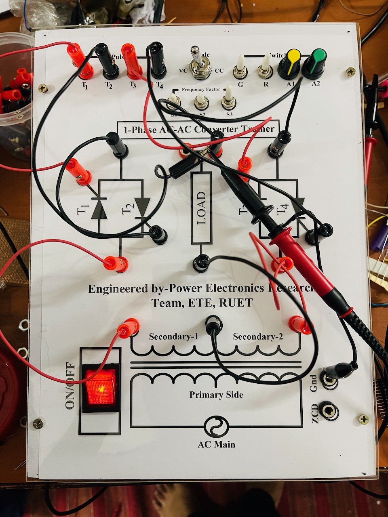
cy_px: 258
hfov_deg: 53.1
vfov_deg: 67.3
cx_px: 194
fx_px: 389
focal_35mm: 26
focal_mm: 5.1
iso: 320
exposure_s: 1/50
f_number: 1.6
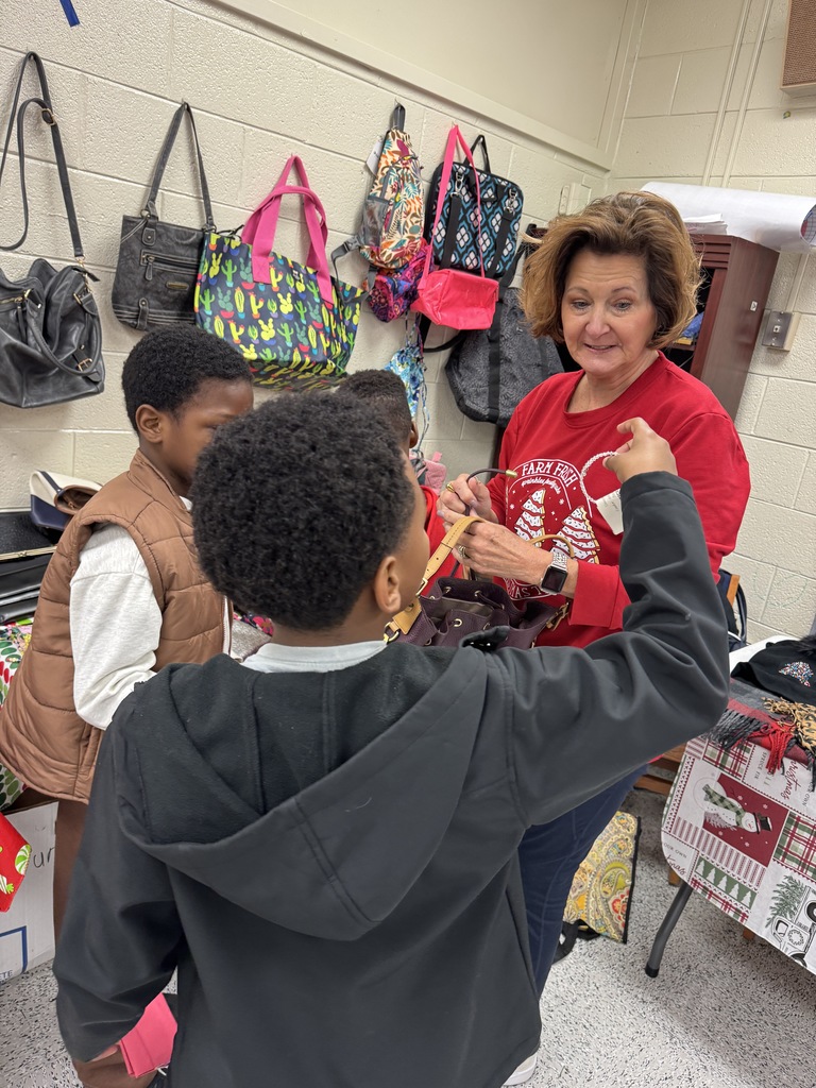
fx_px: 754
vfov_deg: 71.6
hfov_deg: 56.8
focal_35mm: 24
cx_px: 408
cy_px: 544
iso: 160
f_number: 1.78
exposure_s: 1/60
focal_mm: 6.76
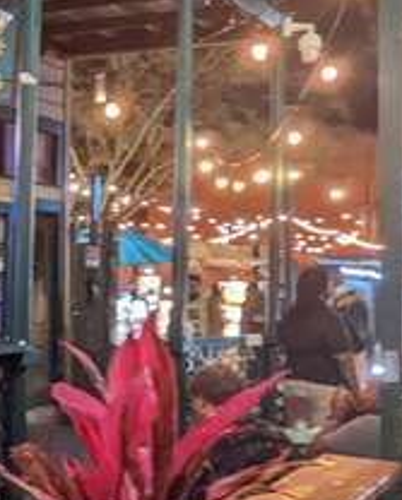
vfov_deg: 31.4
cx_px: -10
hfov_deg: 24.2
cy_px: 255
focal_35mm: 60
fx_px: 890
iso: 417
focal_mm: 2.35
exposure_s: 1/23.8
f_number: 2.2
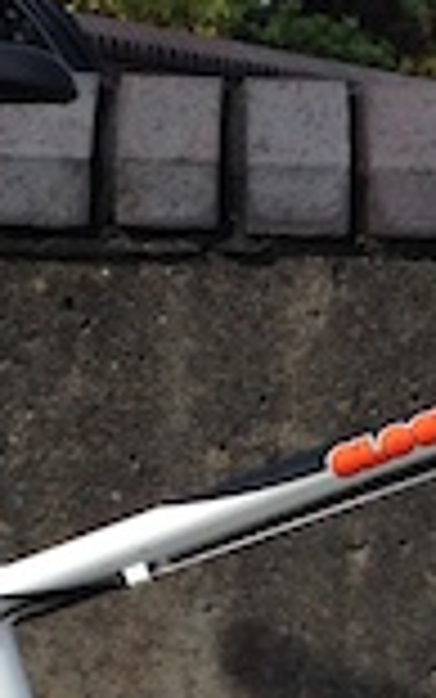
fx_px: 3419
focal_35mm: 180
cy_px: 833
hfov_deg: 7.3
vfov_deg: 11.4
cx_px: 360
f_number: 2.4
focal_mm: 4.12
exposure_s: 1/1427
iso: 50
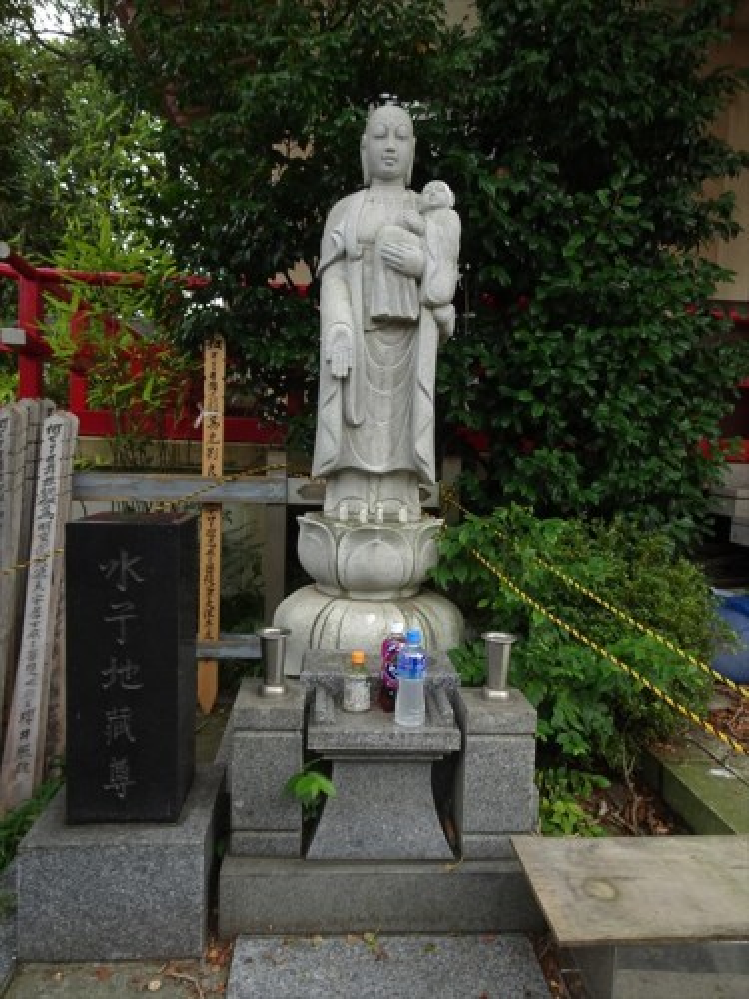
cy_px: 500
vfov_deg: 71.6
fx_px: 692
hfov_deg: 56.8
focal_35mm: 24
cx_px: 374
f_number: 3.5
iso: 80
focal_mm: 4.1
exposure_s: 1/100
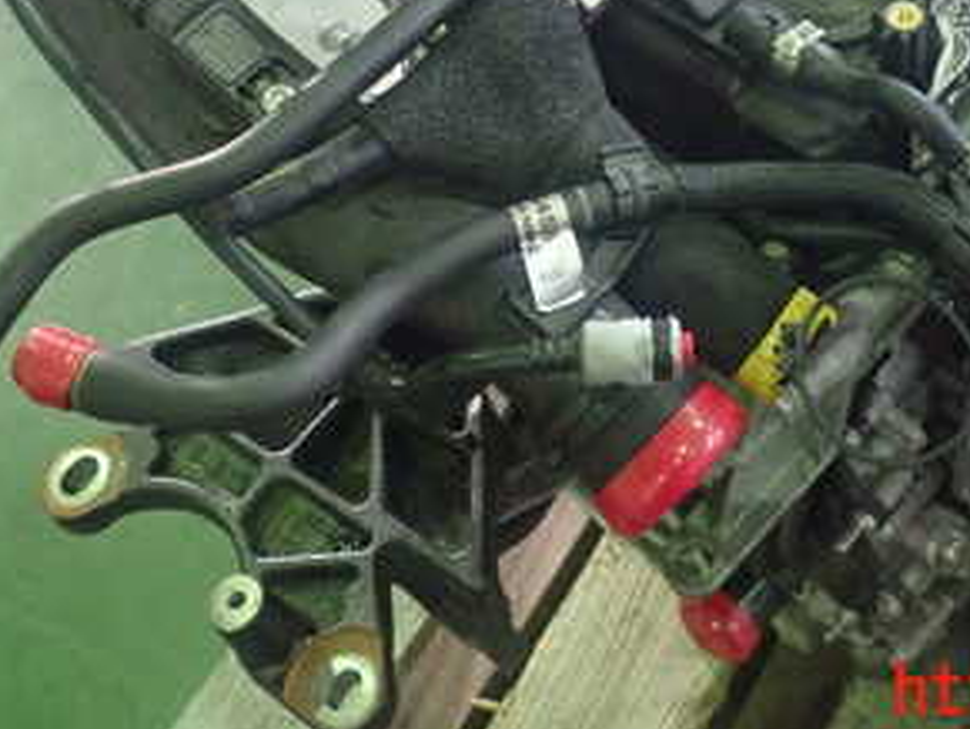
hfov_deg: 30.9
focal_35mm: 62
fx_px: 1739
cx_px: 646
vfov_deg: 22.7
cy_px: -17
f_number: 2.3
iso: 640
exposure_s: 1/30
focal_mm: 5.5
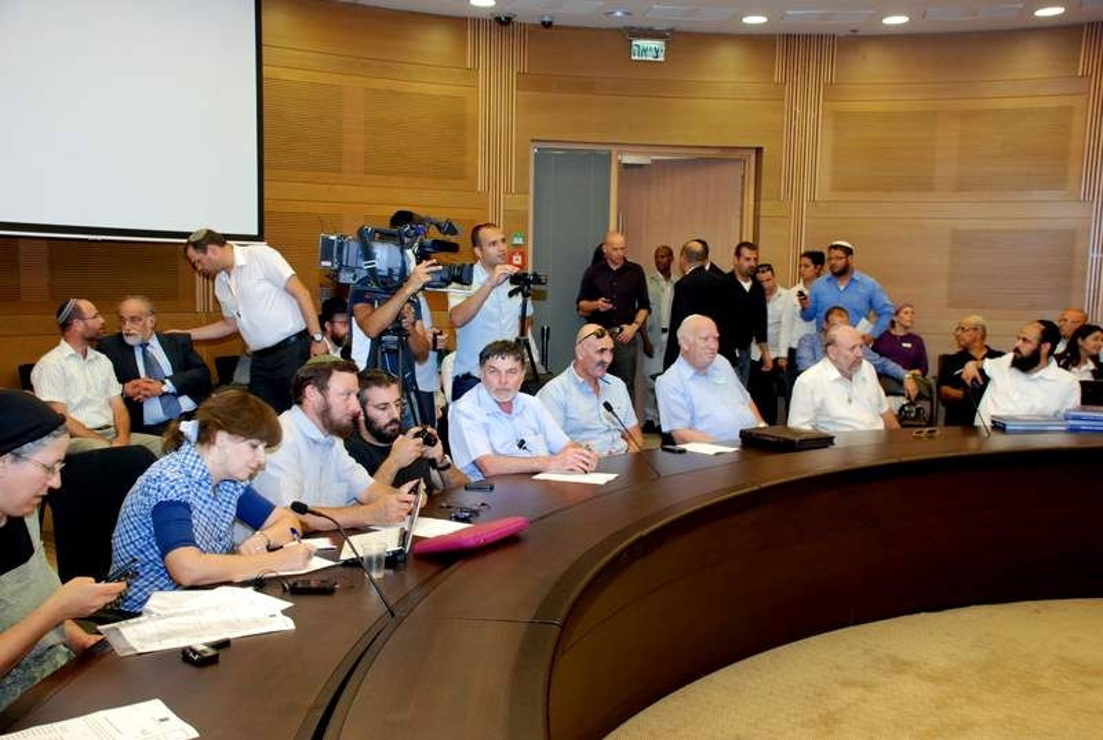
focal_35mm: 36
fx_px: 1105
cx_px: 552
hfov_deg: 53.0
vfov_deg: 37.0
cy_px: 370
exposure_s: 1/40
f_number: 4
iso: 640
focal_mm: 24
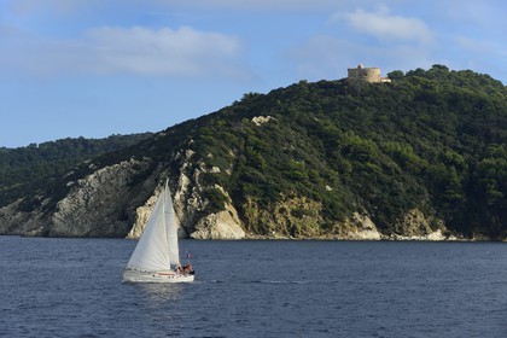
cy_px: 169
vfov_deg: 11.8
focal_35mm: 116
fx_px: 1634
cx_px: 254
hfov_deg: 17.6
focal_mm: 116
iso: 200
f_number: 8
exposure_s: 1/400
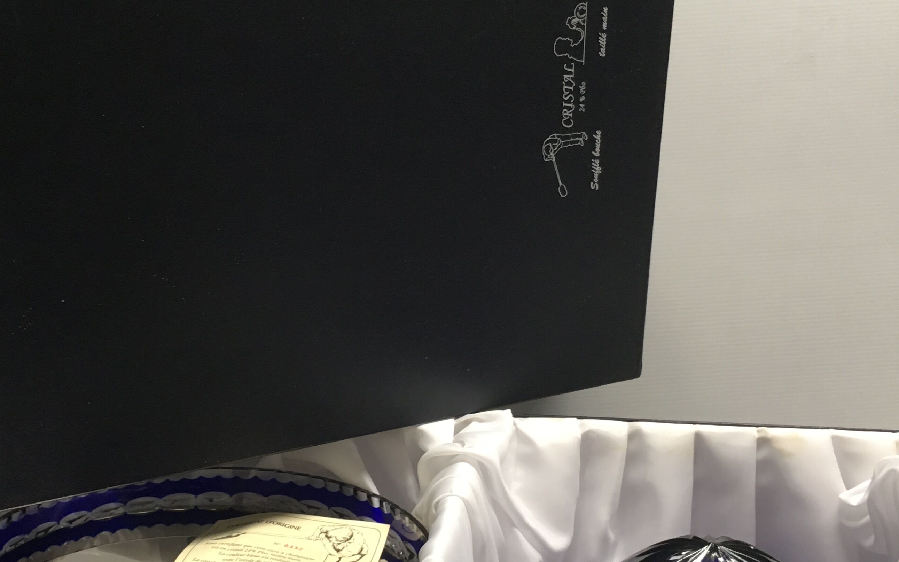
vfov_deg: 26.7
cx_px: 377
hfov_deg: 41.7
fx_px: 1176
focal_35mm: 48
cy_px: 366
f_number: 2.2
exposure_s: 1/33
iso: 125
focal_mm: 4.15
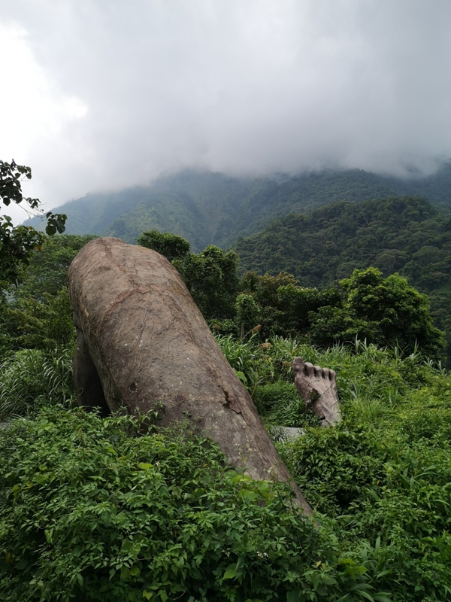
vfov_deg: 65.3
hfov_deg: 51.4
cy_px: 301
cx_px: 226
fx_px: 469
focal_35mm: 27
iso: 50
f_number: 1.8
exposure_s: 1/1664
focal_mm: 3.95
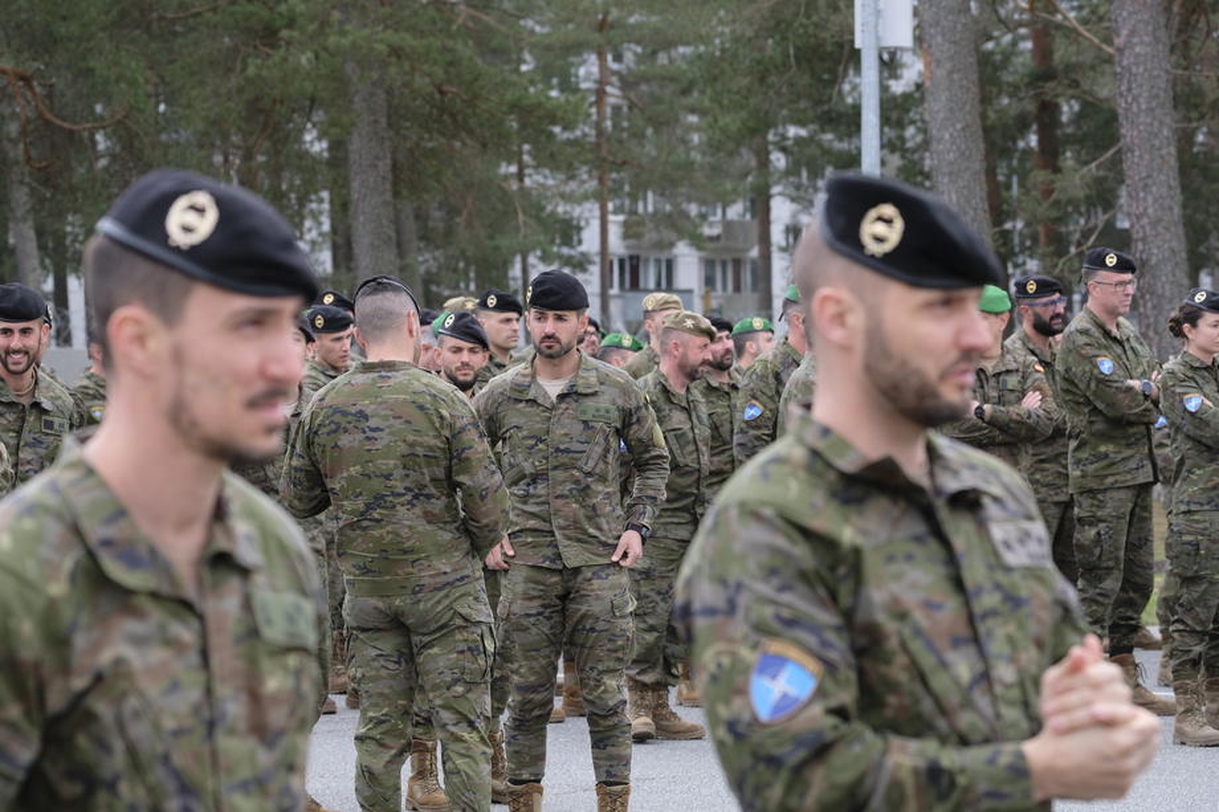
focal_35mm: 150
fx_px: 5078
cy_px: 406
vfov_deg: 9.1
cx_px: 610
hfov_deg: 13.7
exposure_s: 1/250
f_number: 6.4
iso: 400
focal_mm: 100
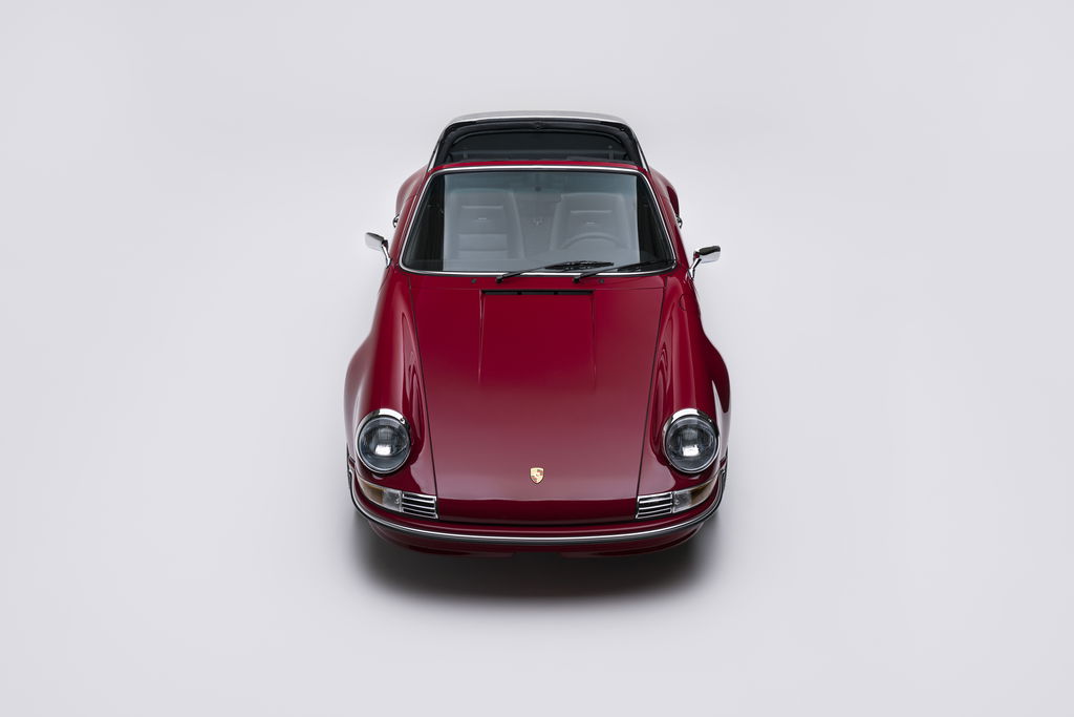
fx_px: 1044
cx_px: 537
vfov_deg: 37.9
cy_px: 358
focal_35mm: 35
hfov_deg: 54.4
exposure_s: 1/10
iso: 400
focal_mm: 35
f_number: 5
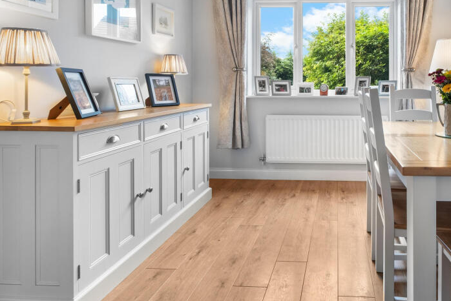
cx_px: 330
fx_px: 276
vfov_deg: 57.1
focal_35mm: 22
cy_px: 130
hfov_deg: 73.8
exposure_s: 2.3
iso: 160
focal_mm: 10
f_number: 8
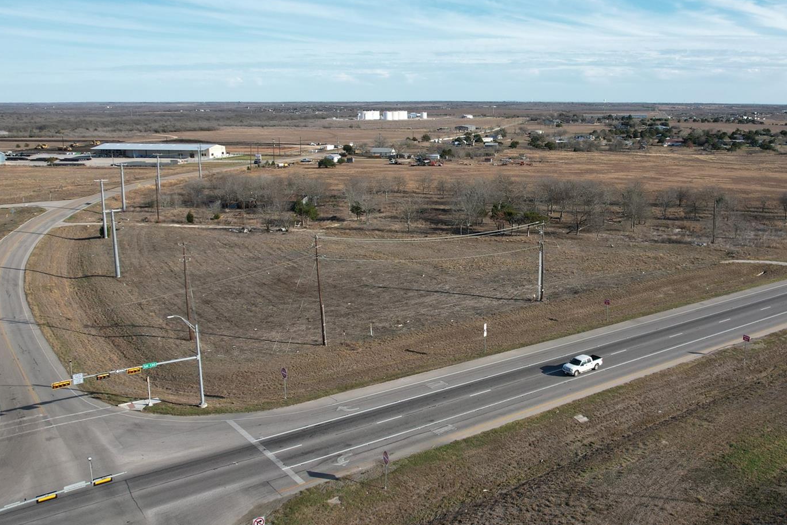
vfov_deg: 39.9
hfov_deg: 56.5
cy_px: 235
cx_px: 493
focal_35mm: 33
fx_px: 721
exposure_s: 1/1500
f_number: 2.8
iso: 100
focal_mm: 8.38
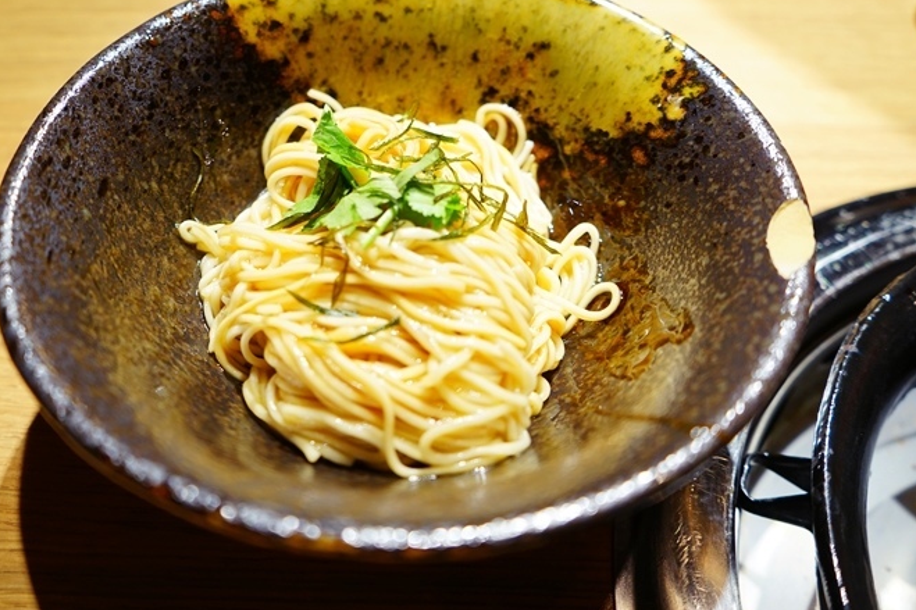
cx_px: 398
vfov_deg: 38.8
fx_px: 865
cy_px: 277
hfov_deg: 55.6
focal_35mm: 34
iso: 500
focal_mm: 28
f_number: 3.5
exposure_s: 1/60
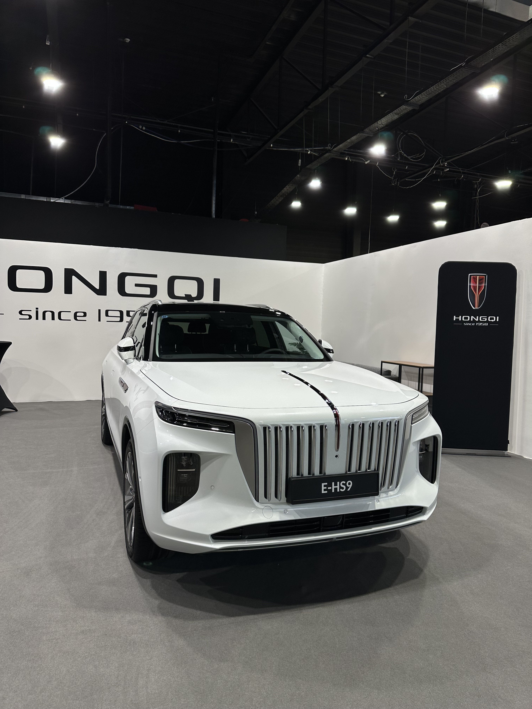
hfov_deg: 56.8
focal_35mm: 24
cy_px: 354
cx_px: 266
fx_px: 492
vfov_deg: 71.6
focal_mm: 6.86
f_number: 1.78
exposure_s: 1/153
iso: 64
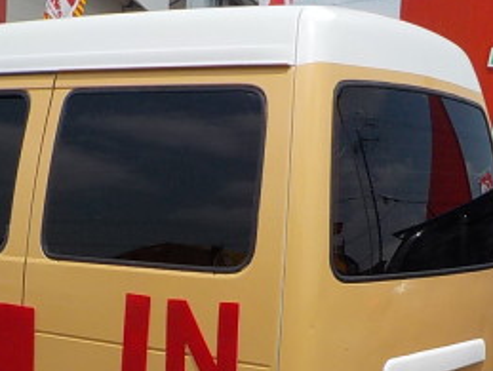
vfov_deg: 19.5
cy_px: 356
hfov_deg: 26.0
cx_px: 135
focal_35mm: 74
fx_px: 1055
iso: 125
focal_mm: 4.1
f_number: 3.3
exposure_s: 1/2000
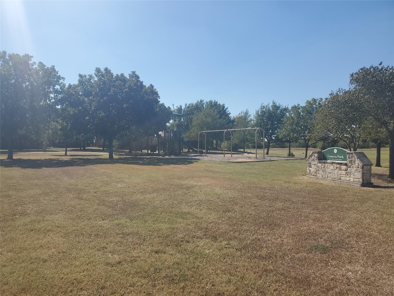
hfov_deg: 67.3
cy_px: 148
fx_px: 296
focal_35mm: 26
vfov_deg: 53.1
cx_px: 197
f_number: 2.4
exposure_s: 1/1818
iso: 50
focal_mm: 4.3
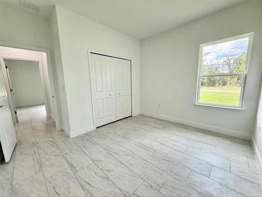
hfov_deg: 102.1
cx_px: 131
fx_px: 106
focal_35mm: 14
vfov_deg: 85.7
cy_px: 98
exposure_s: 1/120
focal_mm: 2.22
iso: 80
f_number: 2.2
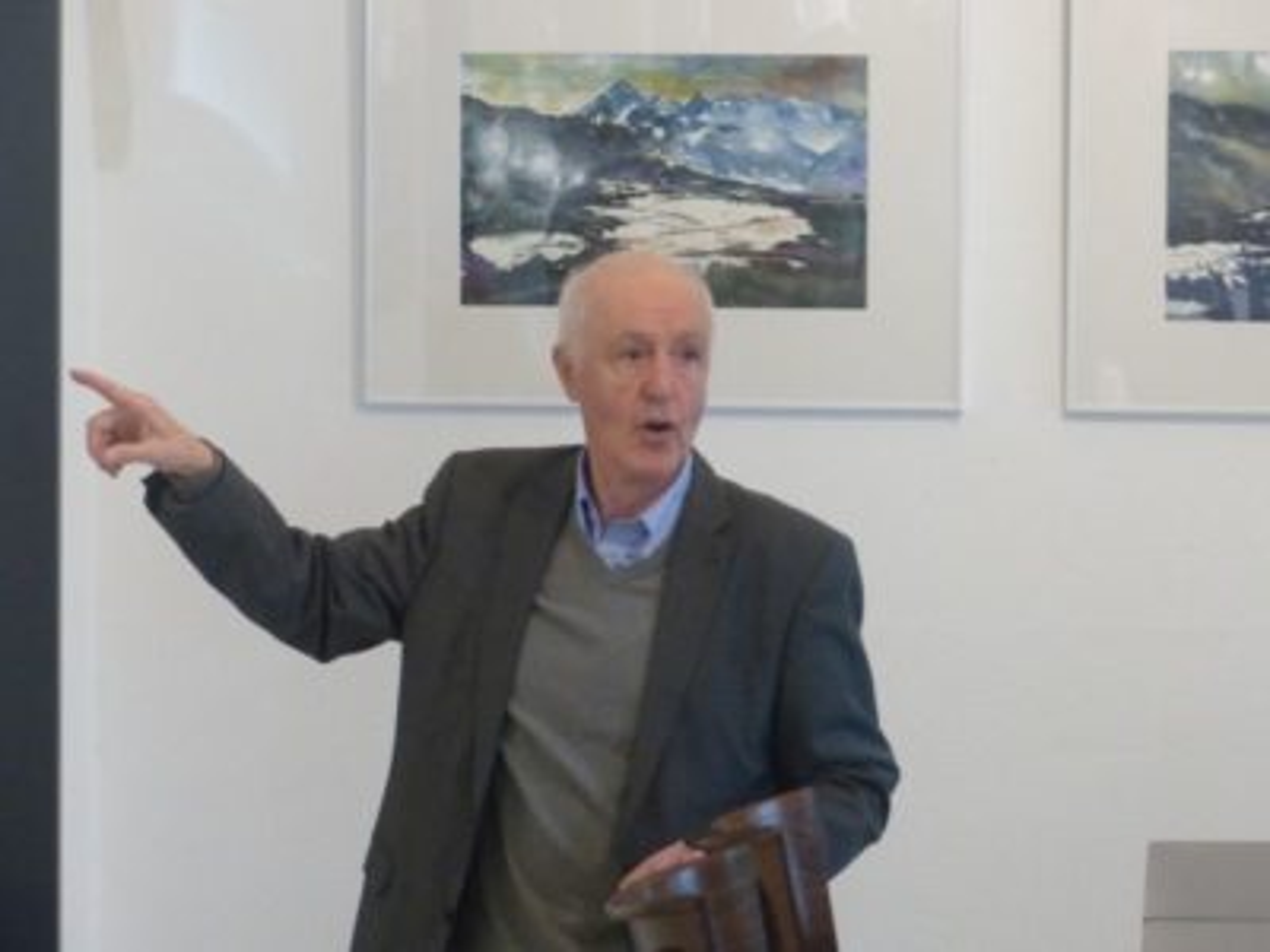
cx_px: 635
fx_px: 6934
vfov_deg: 7.9
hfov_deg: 10.5
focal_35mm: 189
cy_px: 476
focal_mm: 34
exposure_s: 1/160
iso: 800
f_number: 2.8
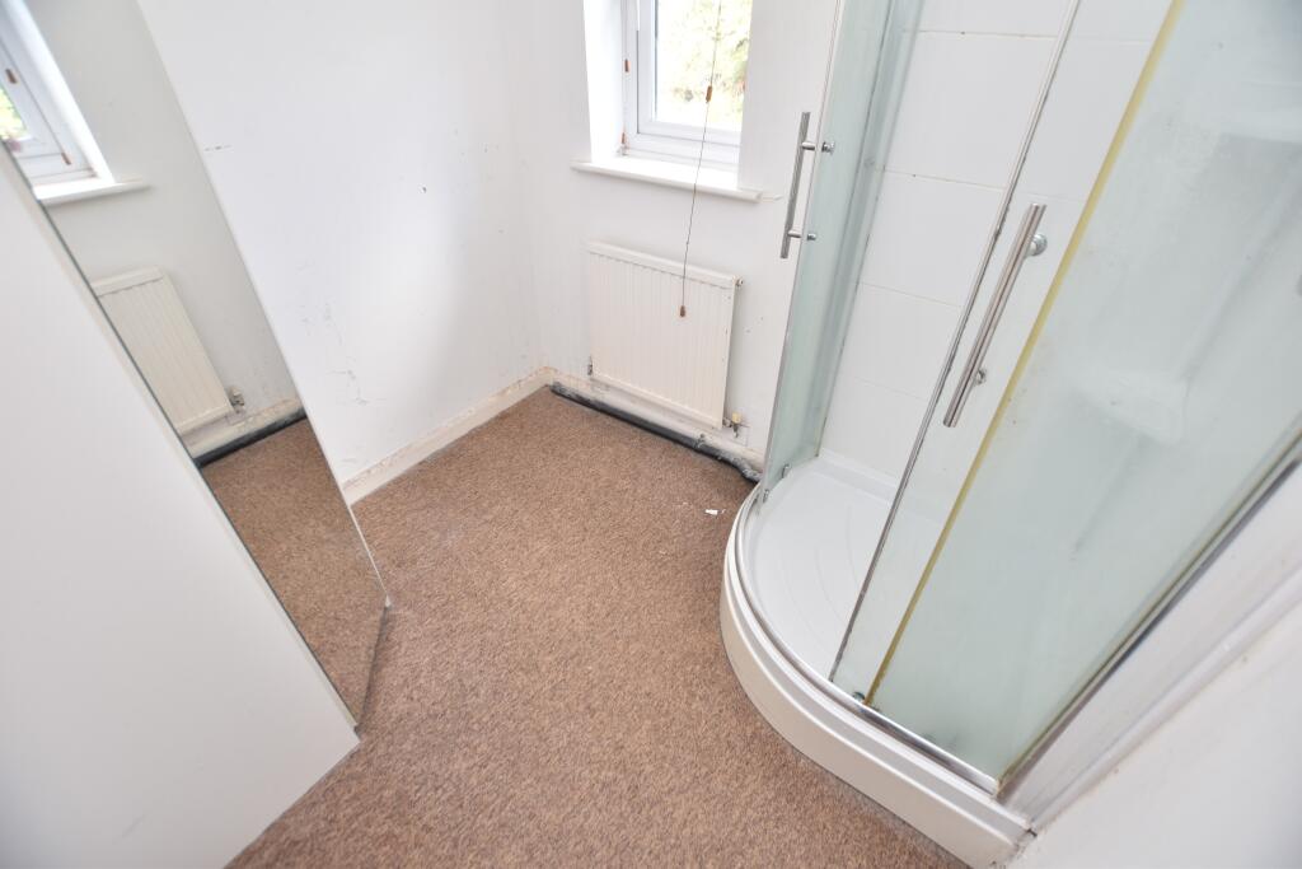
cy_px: 434
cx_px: 651
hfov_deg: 100.4
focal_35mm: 15
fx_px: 543
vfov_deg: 77.3
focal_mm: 10
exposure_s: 1/20
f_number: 3.5
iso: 100
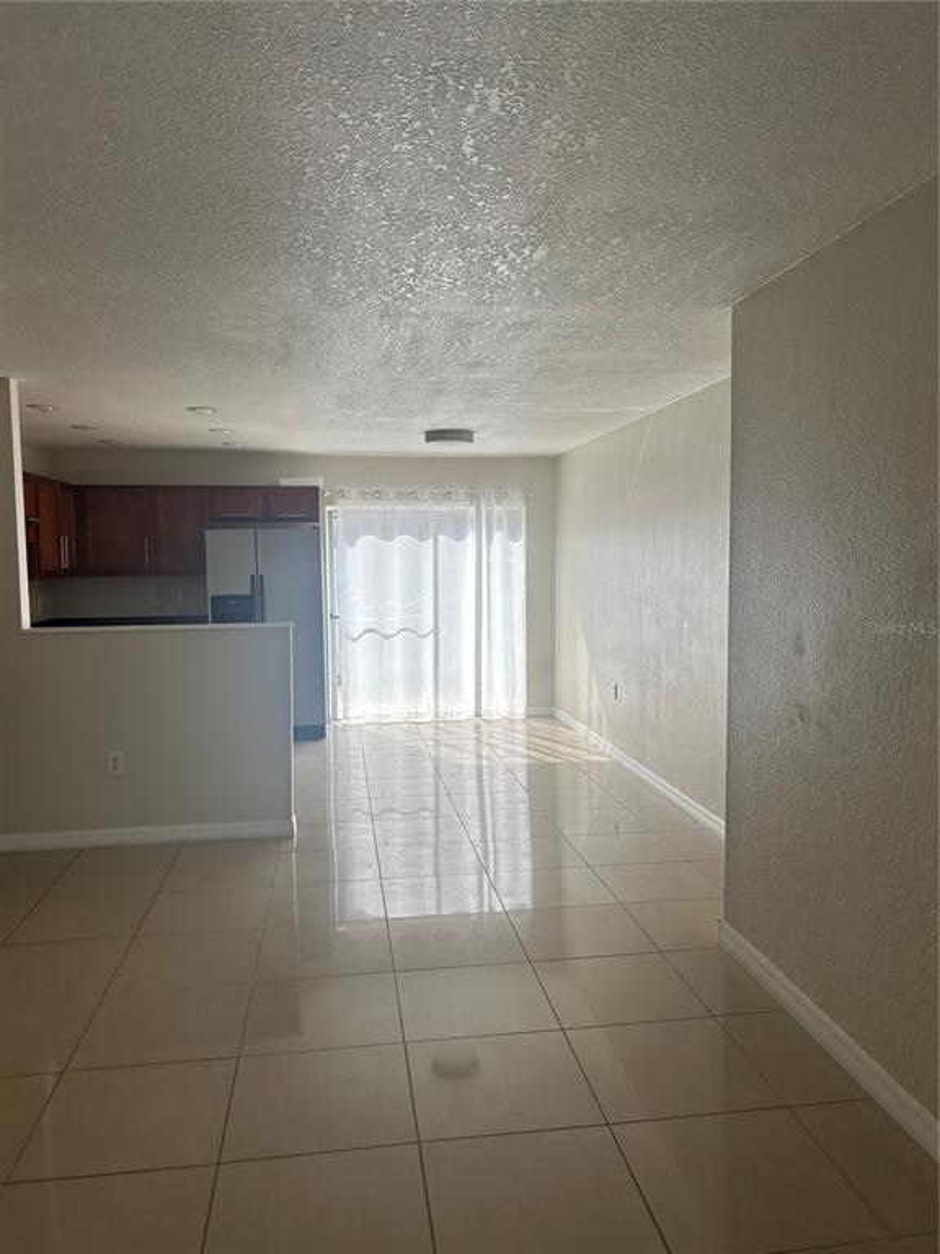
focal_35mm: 26
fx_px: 941
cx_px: 470
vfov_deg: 67.3
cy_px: 627
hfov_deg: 53.1
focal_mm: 5.7
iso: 50
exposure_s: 1/367
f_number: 1.5
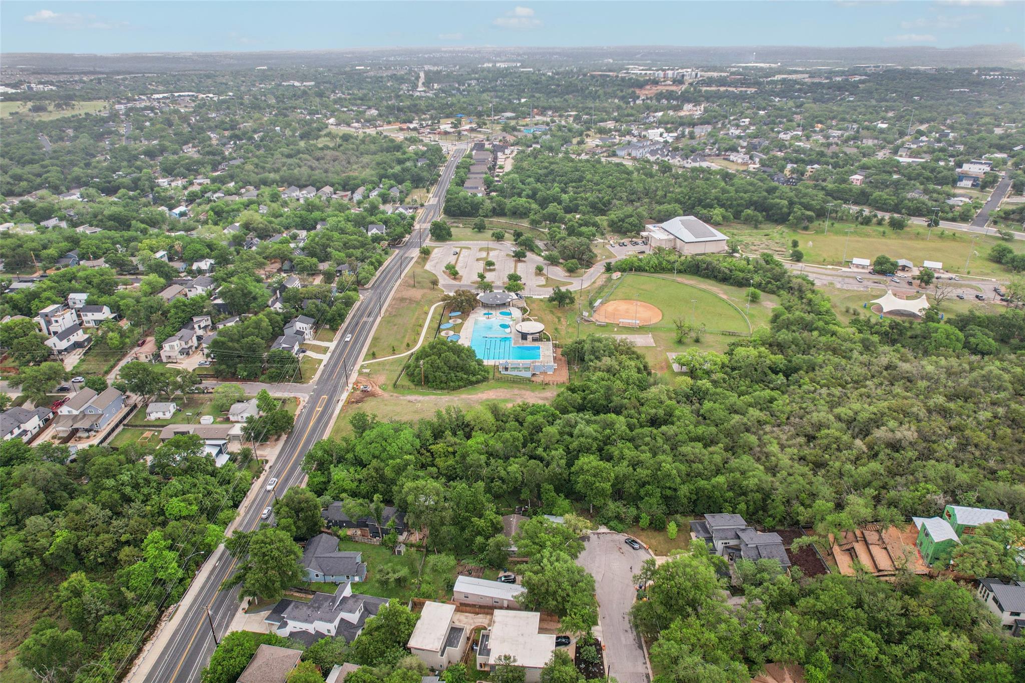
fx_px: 626
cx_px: 512
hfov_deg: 78.6
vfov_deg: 57.2
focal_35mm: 22
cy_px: 342
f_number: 2.8
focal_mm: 8.4
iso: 100
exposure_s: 1/500
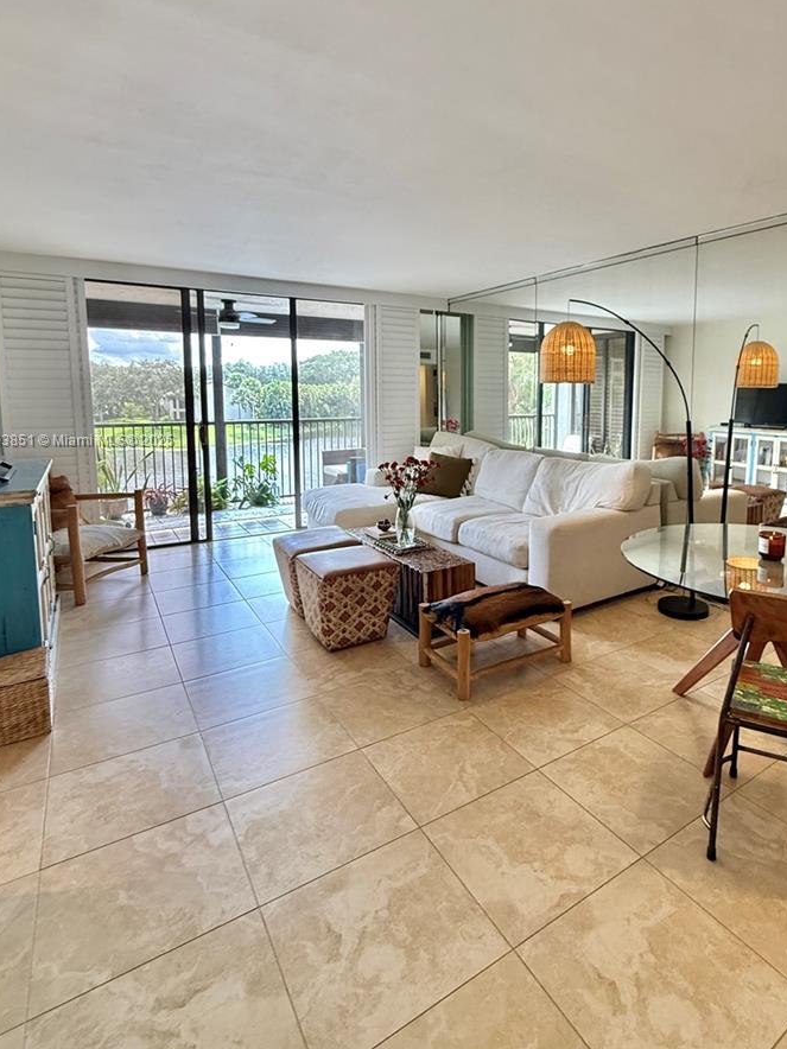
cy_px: 441
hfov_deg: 67.7
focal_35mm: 19
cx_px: 490
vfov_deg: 84.0
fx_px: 576
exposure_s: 1/120
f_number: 2.2
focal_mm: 2.22
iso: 400
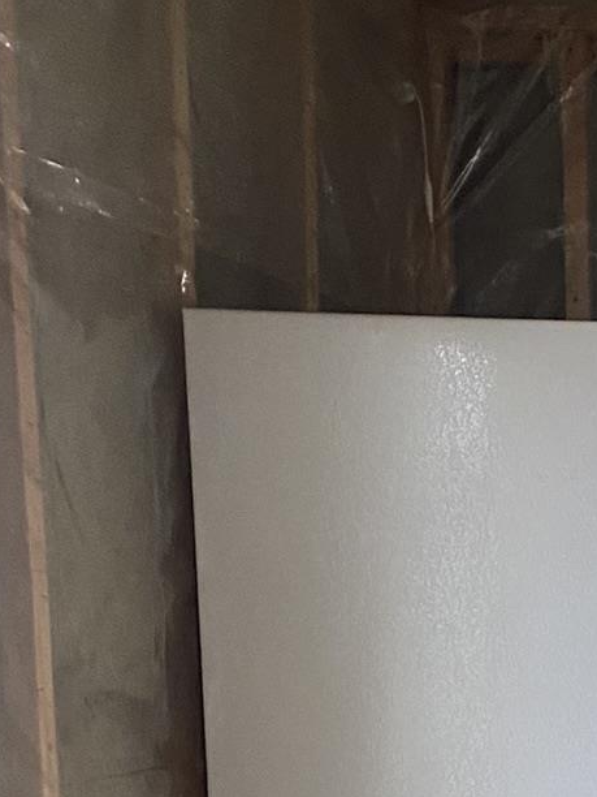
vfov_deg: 19.6
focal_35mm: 87
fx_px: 2001
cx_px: 923
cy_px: 1186
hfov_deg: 15.5
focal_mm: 4.25
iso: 160
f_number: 1.8
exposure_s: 1/60
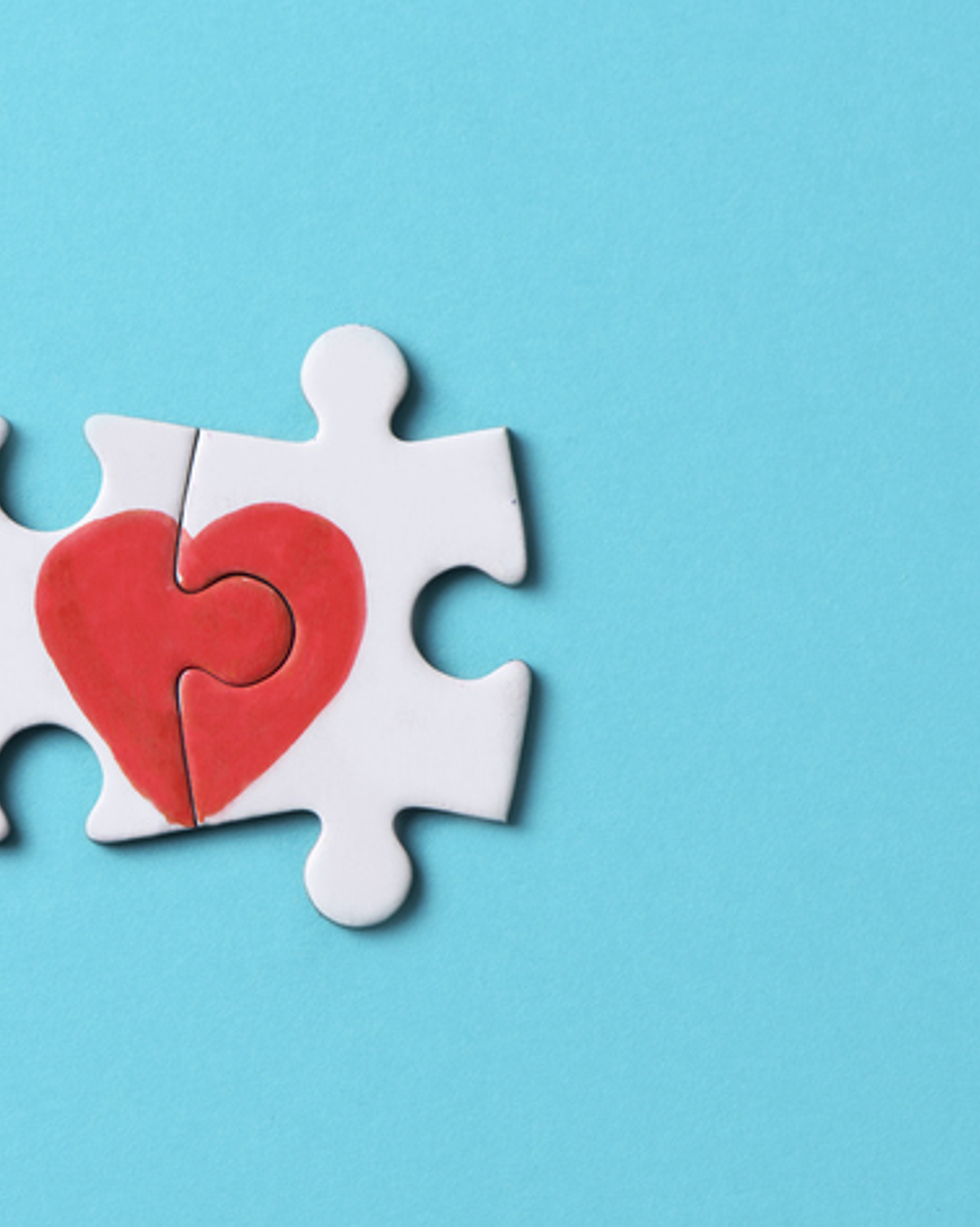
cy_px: 603
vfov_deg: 12.8
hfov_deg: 10.2
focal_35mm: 151
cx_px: 189
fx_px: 5478
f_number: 9
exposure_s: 1/125
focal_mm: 105
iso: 64
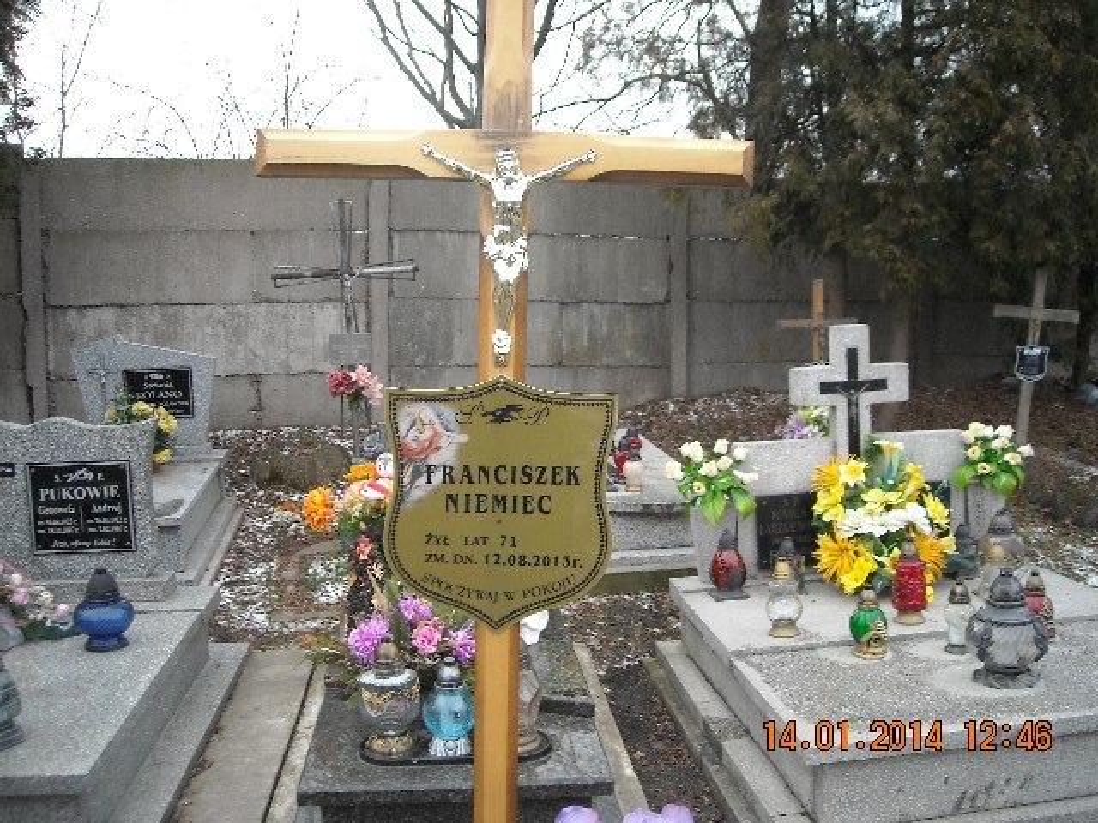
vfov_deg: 40.7
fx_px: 1110
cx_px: 549
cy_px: 412
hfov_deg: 52.6
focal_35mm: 35
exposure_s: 1/239
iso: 135
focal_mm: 5.7
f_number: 2.8
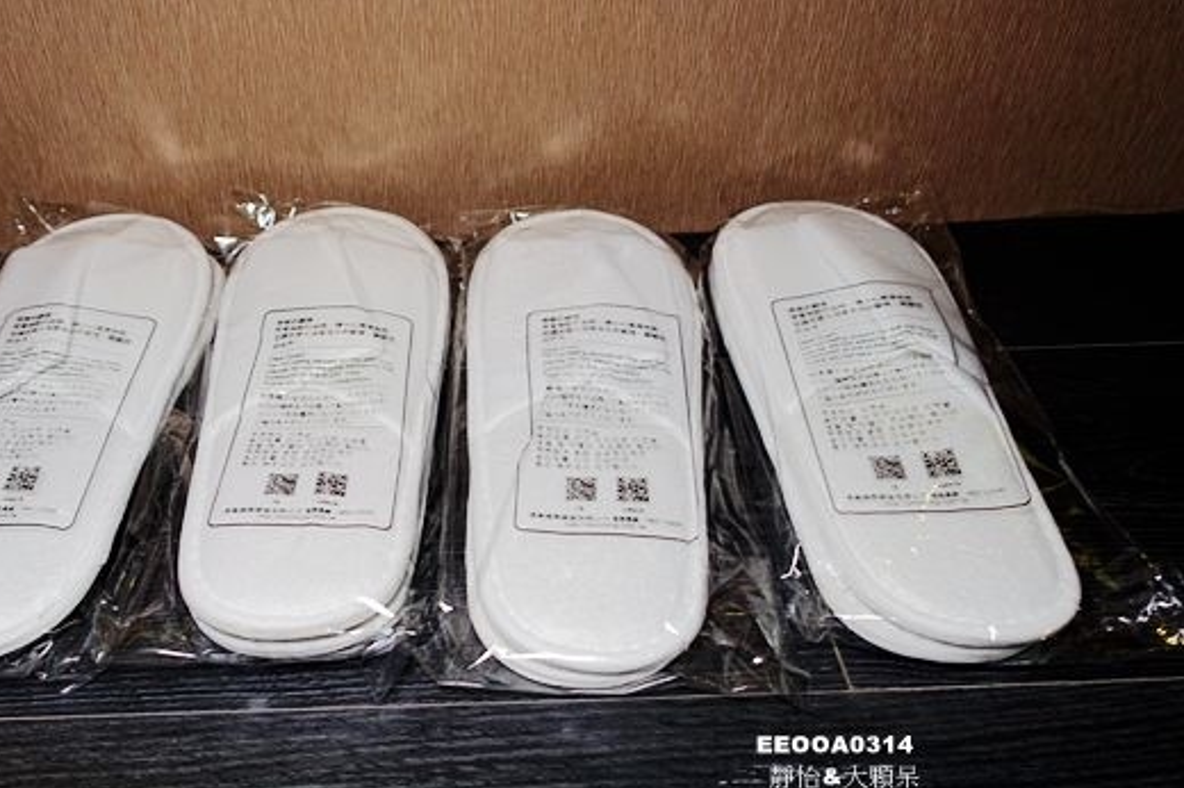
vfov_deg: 43.5
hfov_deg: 61.2
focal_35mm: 30
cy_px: 343
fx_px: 986
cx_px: 449
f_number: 2.5
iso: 200
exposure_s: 1/40
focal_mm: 8.8
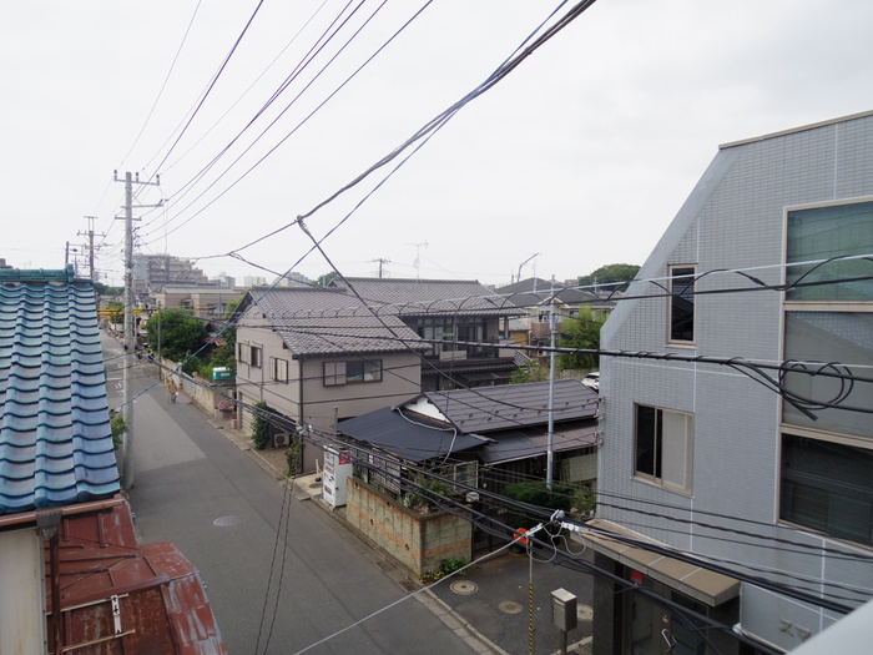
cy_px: 328
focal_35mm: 23
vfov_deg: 58.9
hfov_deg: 73.9
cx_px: 436
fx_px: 580
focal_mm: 5
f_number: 2.8
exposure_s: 1/2000
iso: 320
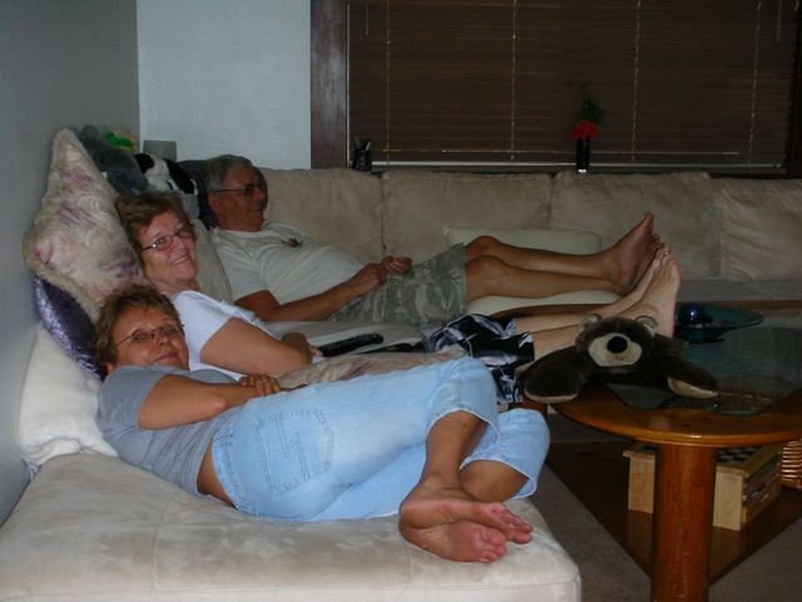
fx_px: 1228
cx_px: 401
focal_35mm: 53
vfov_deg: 27.5
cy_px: 301
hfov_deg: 36.2
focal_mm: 8.8
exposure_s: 1/60.1
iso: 140
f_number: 3.7
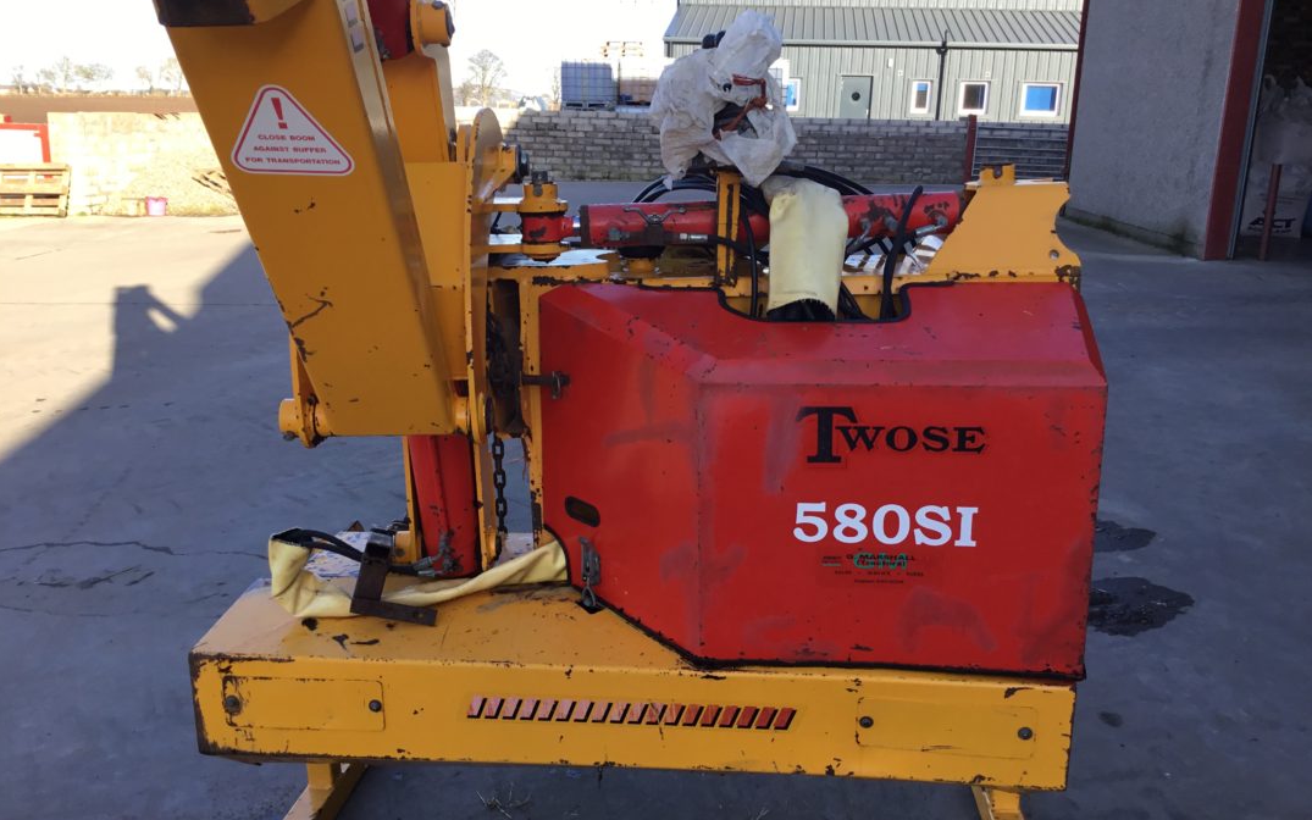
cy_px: 436
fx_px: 1180
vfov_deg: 38.3
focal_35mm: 33
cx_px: 654
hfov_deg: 58.1
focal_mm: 3.3
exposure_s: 1/242
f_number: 2.4
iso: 25
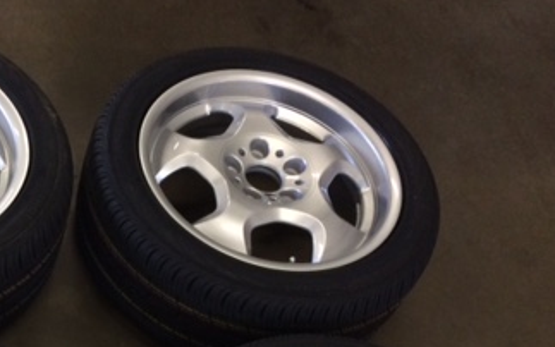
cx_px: 41
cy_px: 395
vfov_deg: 20.2
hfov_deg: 31.7
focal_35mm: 61
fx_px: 923
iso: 160
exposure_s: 1/30
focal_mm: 4.15
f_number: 2.2
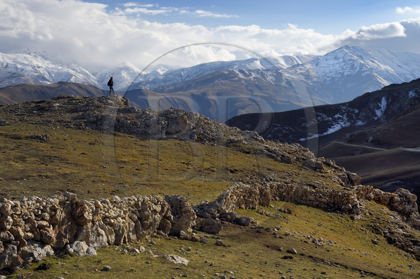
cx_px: 210
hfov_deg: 39.6
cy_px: 140
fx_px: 583
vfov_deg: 26.9
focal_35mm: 50
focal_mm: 50
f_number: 14
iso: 200
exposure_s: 1/320
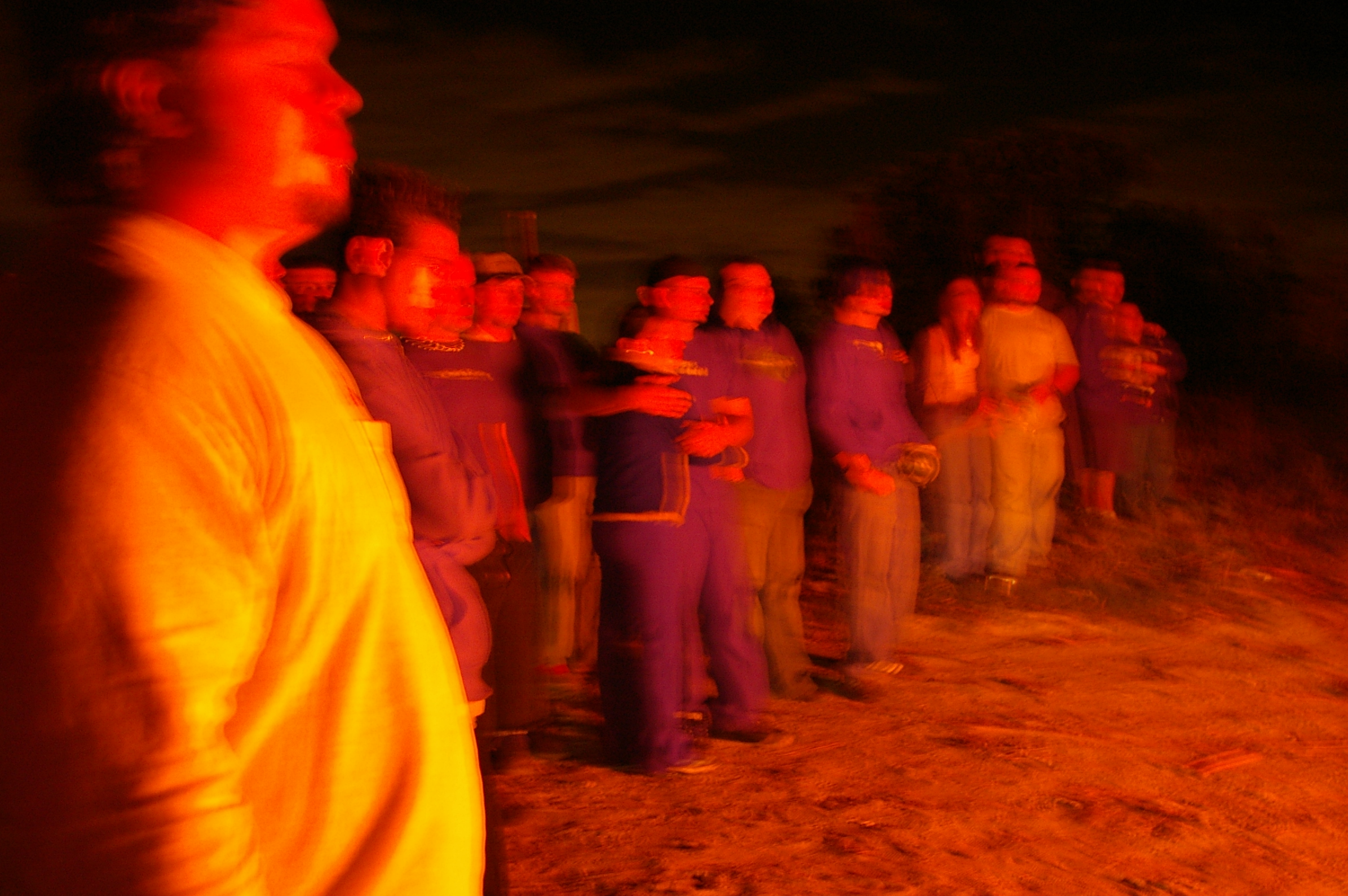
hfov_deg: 48.8
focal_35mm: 40
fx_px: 1483
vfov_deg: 33.6
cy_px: 511
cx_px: 736
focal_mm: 21
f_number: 4
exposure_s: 1/2
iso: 400
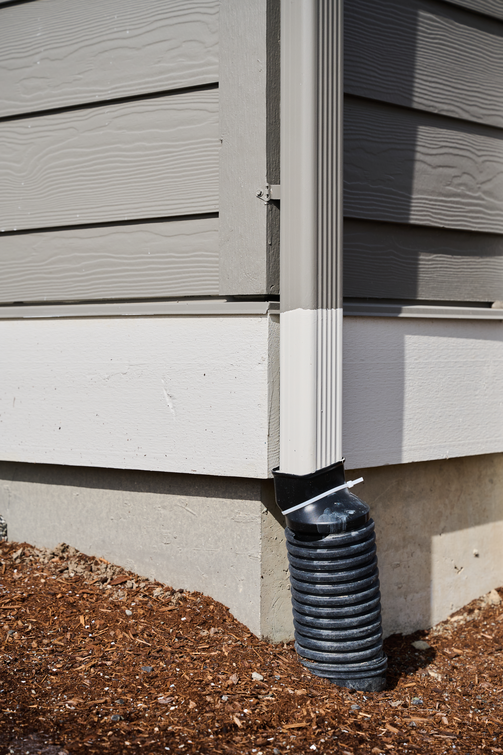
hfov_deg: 19.4
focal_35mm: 70
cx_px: 252
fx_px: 1469
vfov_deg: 28.9
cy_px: 378
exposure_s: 1/1600
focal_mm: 70
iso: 100
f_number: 5.6
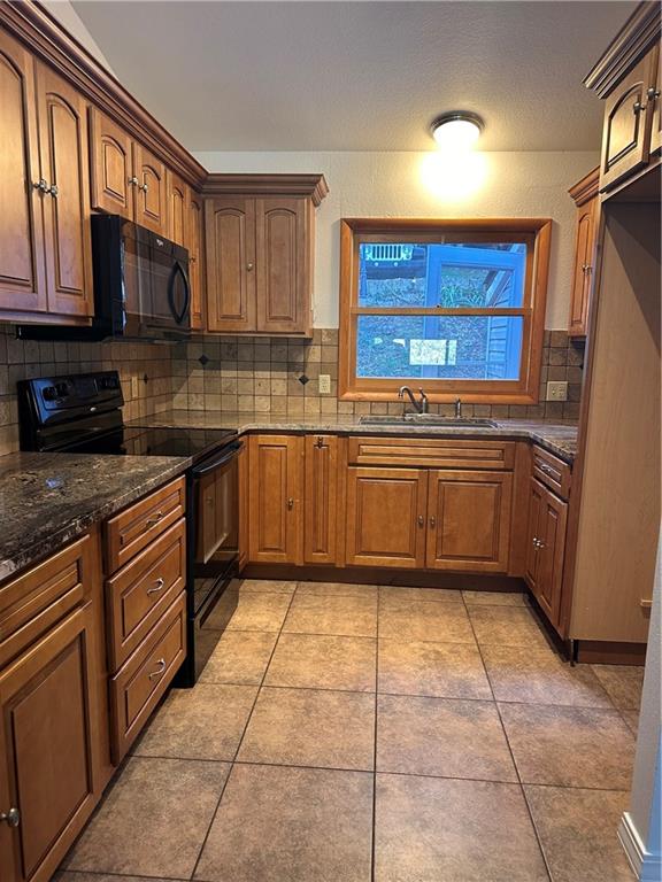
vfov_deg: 71.6
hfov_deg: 56.8
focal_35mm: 24
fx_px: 612
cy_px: 441
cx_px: 331
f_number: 1.78
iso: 250
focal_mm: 6.86
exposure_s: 1/60
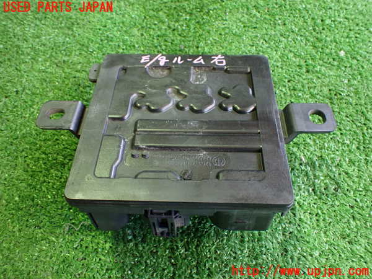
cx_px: 186
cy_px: 140
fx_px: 322
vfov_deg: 46.8
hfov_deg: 60.0
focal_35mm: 30
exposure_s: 1/50
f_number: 2.3
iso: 800
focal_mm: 5.4
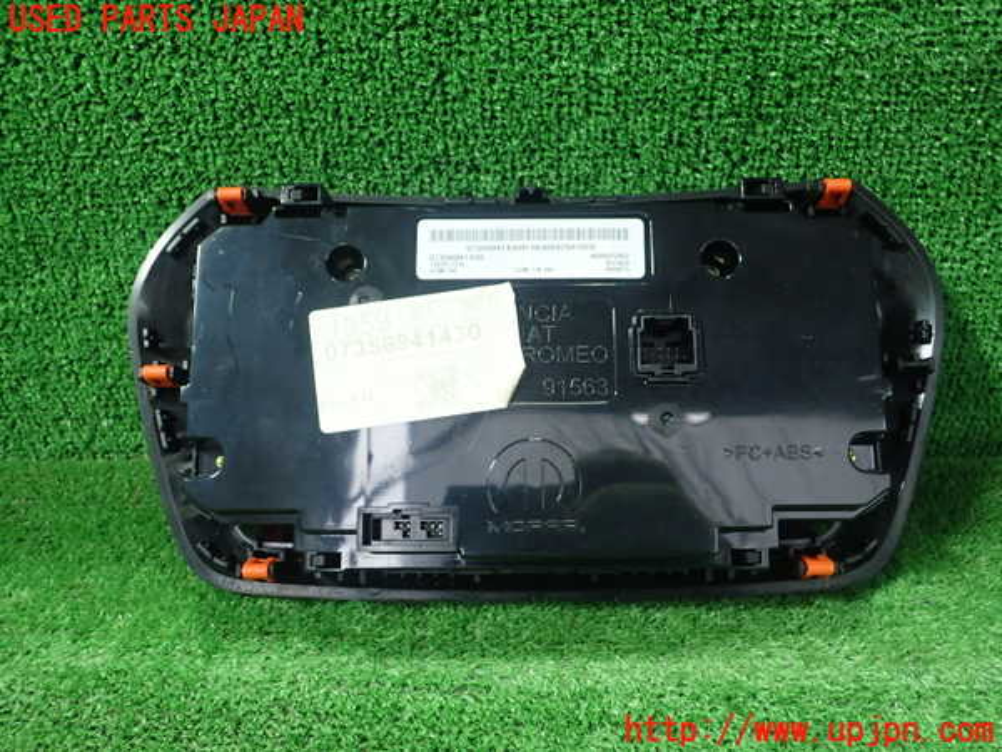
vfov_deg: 46.8
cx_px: 501
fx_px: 868
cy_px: 376
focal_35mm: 30
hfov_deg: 60.0
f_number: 2.3
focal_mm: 5.5
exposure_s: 1/125
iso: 640
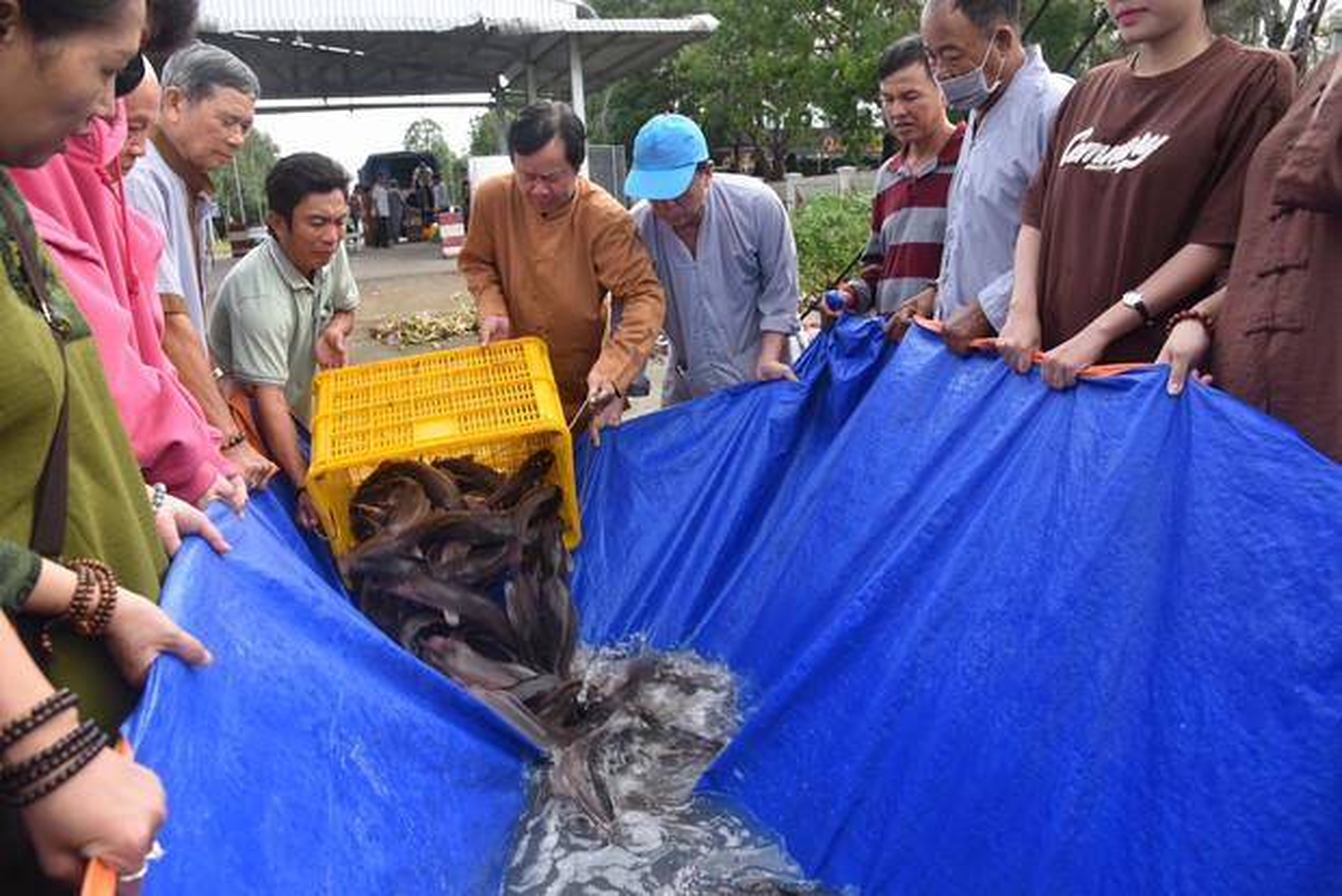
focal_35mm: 24
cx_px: 671
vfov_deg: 53.2
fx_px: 895
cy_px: 448
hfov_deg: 73.7
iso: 400
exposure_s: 1/125
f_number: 5.6
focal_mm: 24
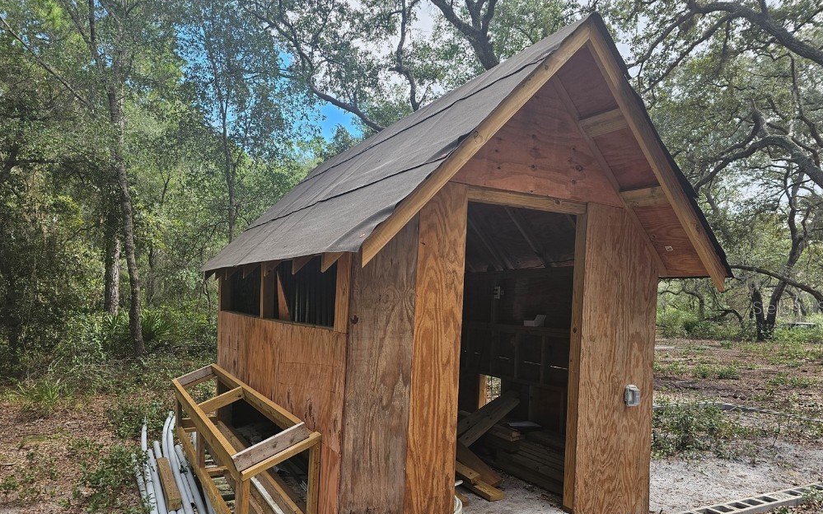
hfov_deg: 72.6
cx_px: 409
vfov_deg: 49.0
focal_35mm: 25
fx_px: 561
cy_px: 307
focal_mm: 6.3
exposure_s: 1/207
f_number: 1.7
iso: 25
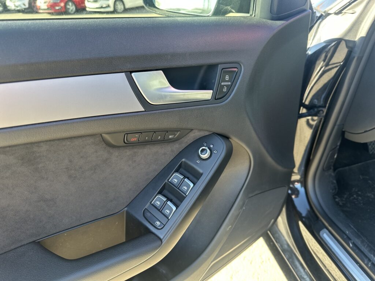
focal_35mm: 24
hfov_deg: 71.6
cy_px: 140
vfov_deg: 56.8
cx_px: 188
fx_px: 260
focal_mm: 6.86
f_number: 1.78
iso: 80
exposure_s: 1/121
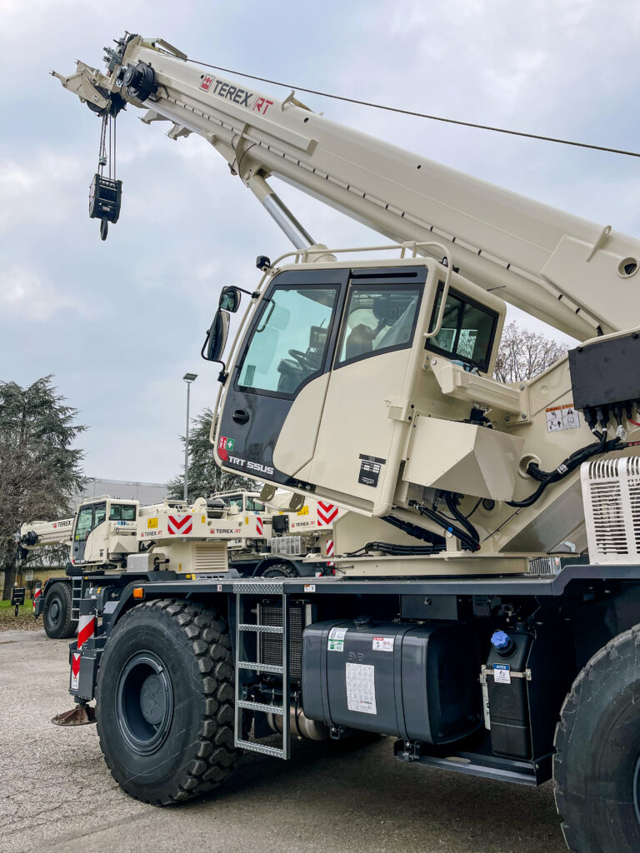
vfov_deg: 69.4
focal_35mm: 25
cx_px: 320
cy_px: 426
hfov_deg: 54.9
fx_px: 616
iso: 32
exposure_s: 1/930
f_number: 1.6
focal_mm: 5.1
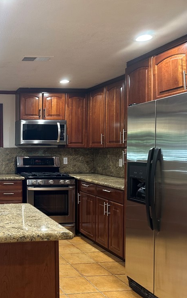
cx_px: -17
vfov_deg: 55.3
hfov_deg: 32.1
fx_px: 285
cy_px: 145
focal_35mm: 35
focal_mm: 6.86
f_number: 1.78
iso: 200
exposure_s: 1/60
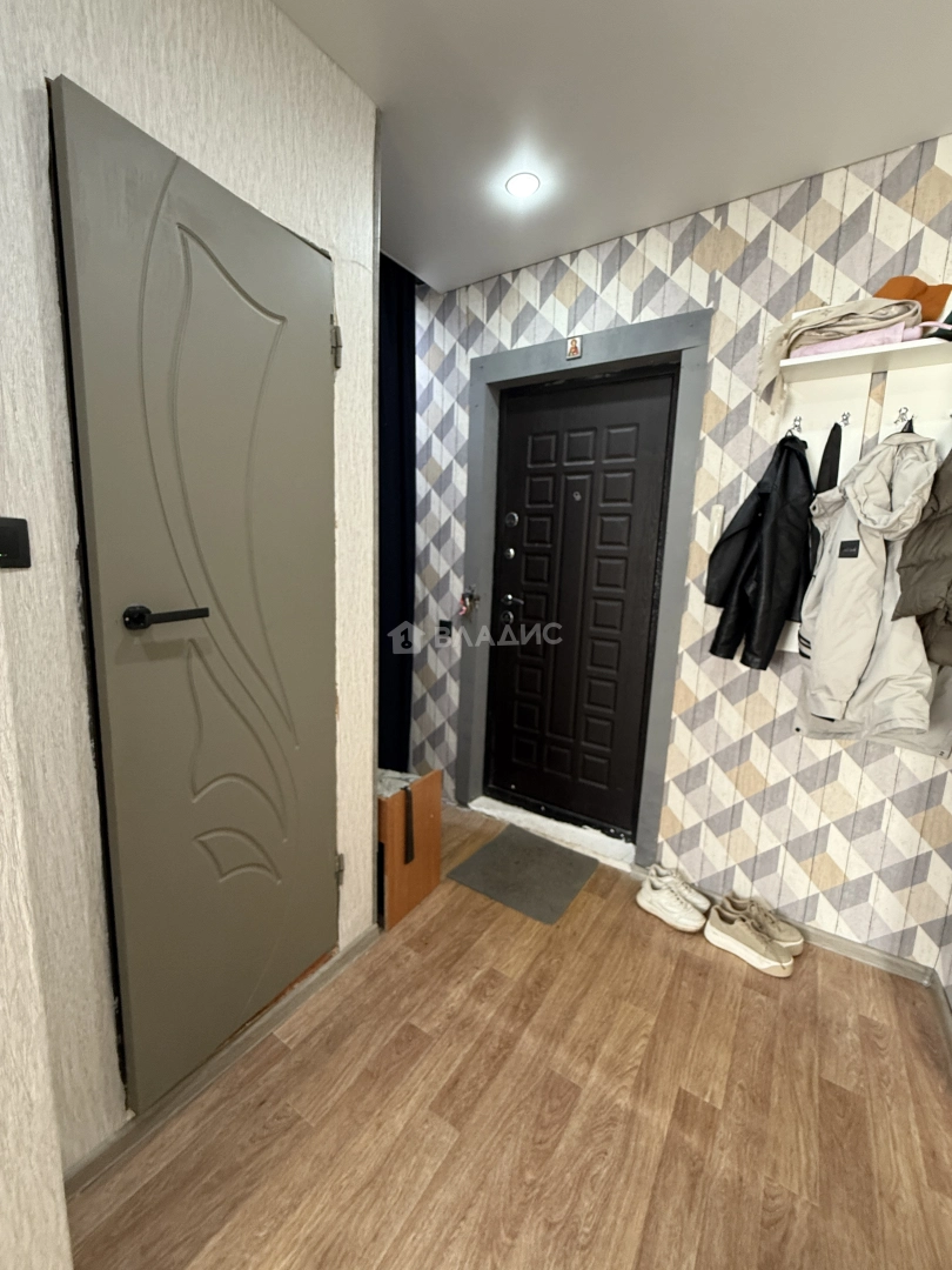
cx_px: 476
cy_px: 635
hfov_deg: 85.7
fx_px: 513
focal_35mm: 14
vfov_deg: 102.1
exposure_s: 1/50
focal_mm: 2.22
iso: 250
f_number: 2.2
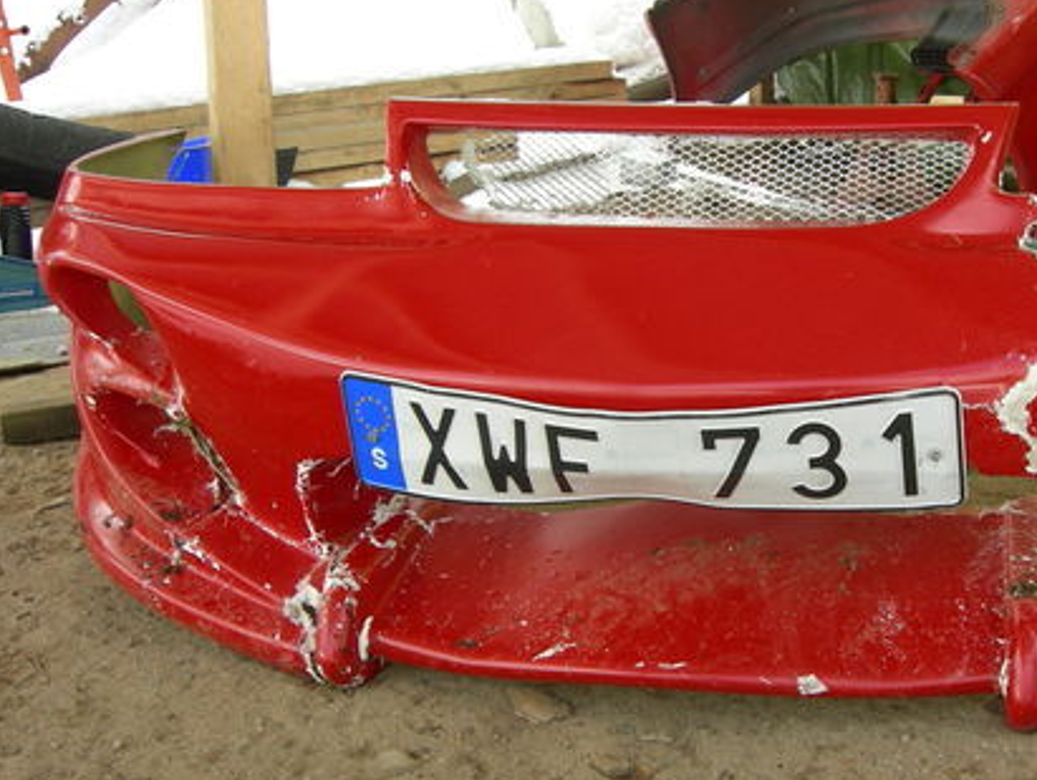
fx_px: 1679
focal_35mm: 56
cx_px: 797
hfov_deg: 33.5
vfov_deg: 26.1
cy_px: 429
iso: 64
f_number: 3.8
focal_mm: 7.5
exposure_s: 1/86.1
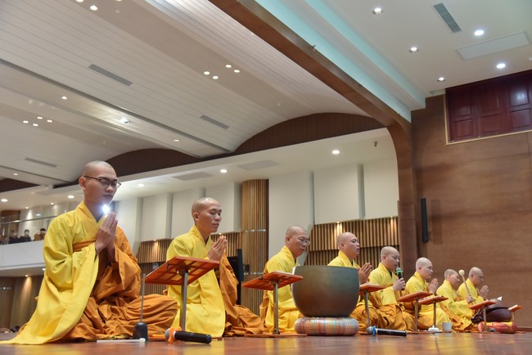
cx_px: 266
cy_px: 178
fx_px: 562
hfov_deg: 50.7
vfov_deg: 35.1
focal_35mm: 38
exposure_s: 1/125
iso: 1250
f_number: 5.6
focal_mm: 38
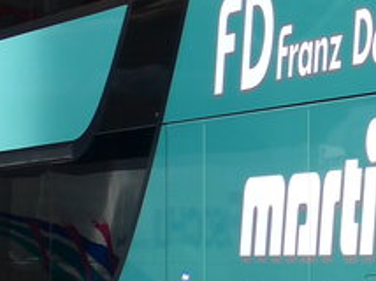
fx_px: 2799
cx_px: 615
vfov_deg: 5.7
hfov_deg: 7.5
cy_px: 100
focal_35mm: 258
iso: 80
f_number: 3
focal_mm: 9.5
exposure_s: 1/1600
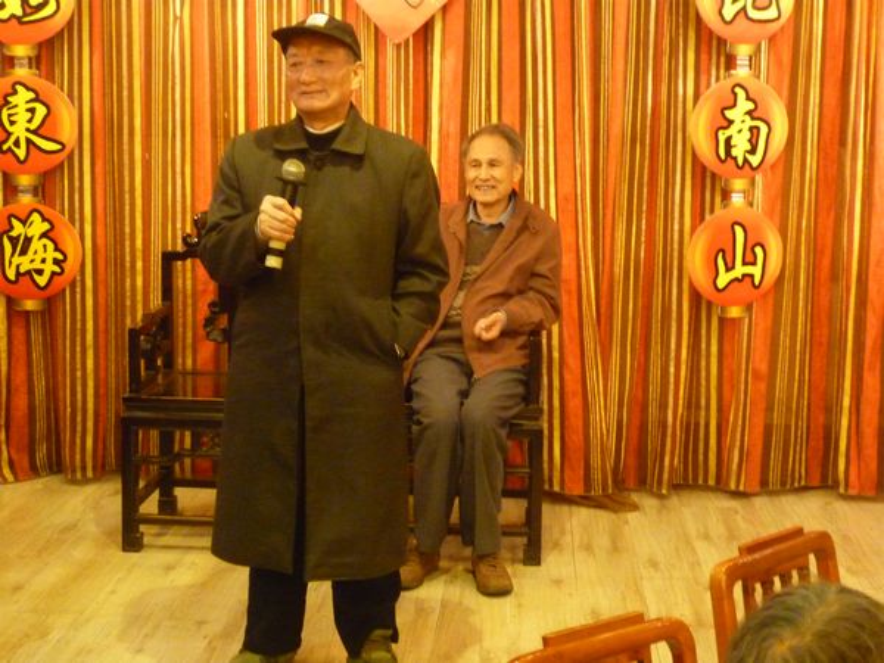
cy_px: 332
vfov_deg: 22.9
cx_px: 442
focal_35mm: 64
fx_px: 1634
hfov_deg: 30.3
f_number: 3.8
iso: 800
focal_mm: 10.6
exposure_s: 1/10
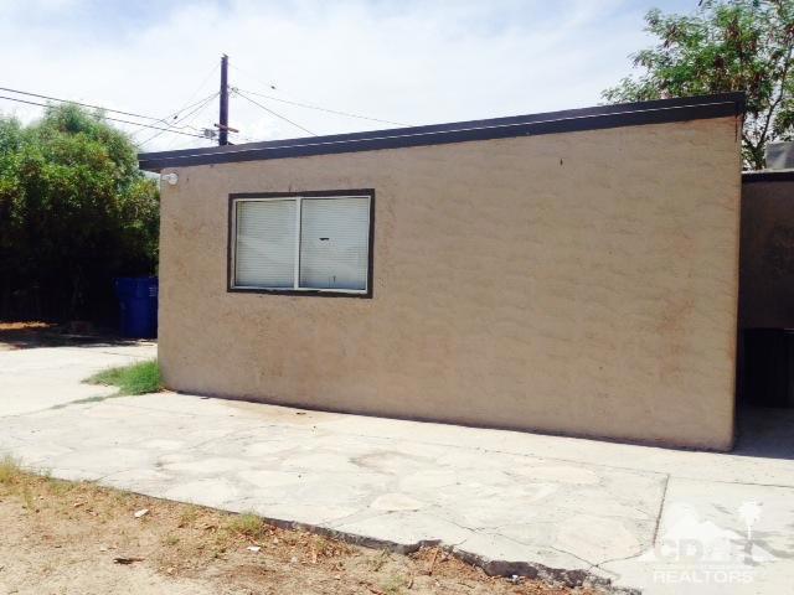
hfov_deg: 55.4
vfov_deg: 42.9
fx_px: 757
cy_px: 298
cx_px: 397
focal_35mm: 33
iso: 50
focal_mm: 4.12
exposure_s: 1/2358
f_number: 2.4
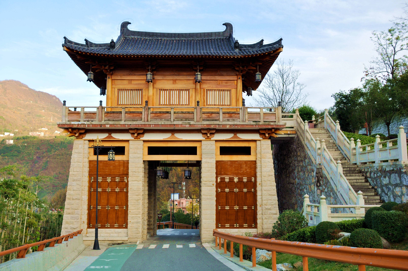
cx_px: 204
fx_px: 408
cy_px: 136
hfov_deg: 53.2
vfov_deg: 36.8
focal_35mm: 36
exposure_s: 1/200
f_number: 5.6
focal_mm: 24
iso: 200
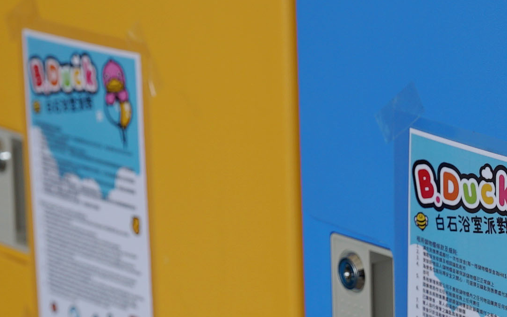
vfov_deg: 5.1
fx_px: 3579
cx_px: 258
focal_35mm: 259
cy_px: 236
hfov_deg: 8.1
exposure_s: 1/640
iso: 100
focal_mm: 65
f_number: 5
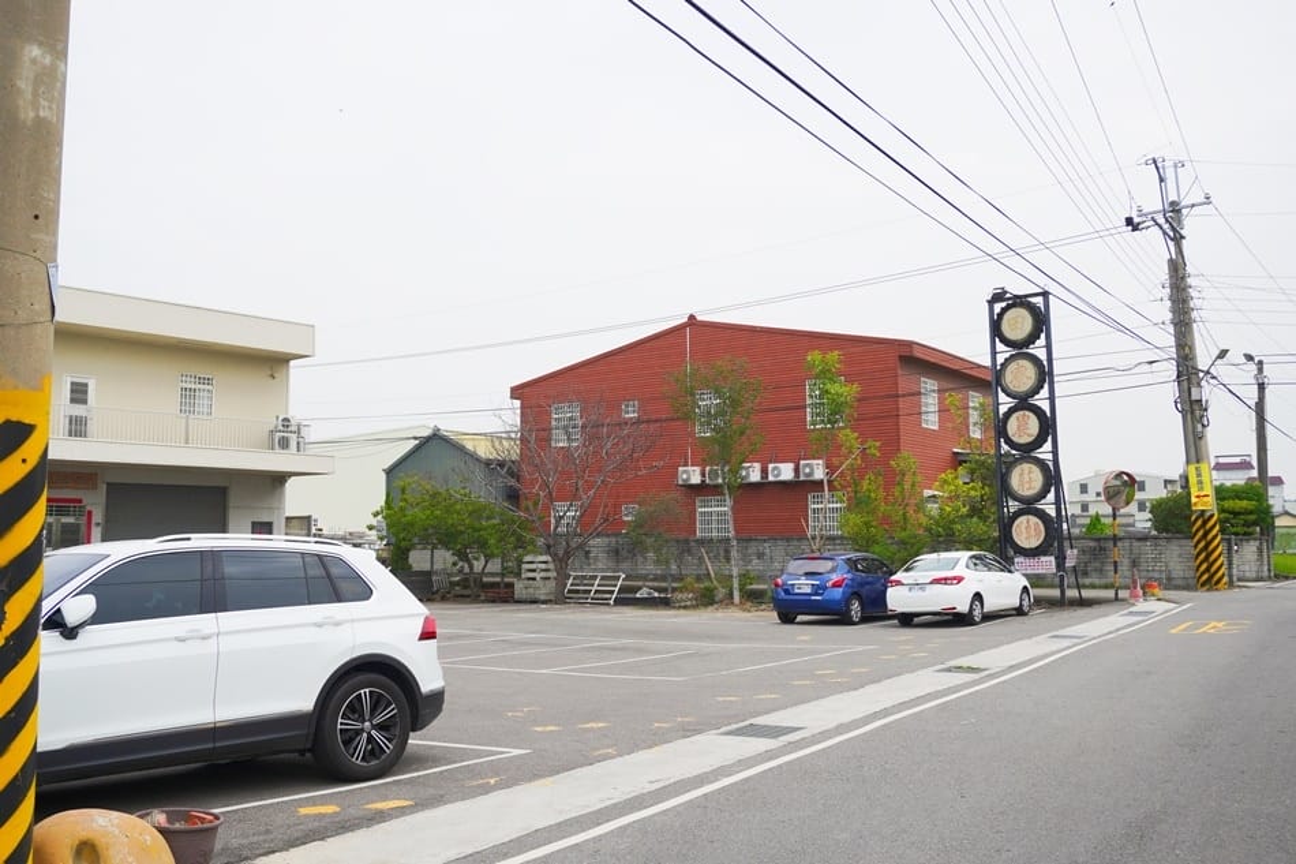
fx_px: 1188
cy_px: 432
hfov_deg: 57.2
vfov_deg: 40.0
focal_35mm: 33
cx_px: 648
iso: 100
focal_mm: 22
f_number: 5
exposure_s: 1/640
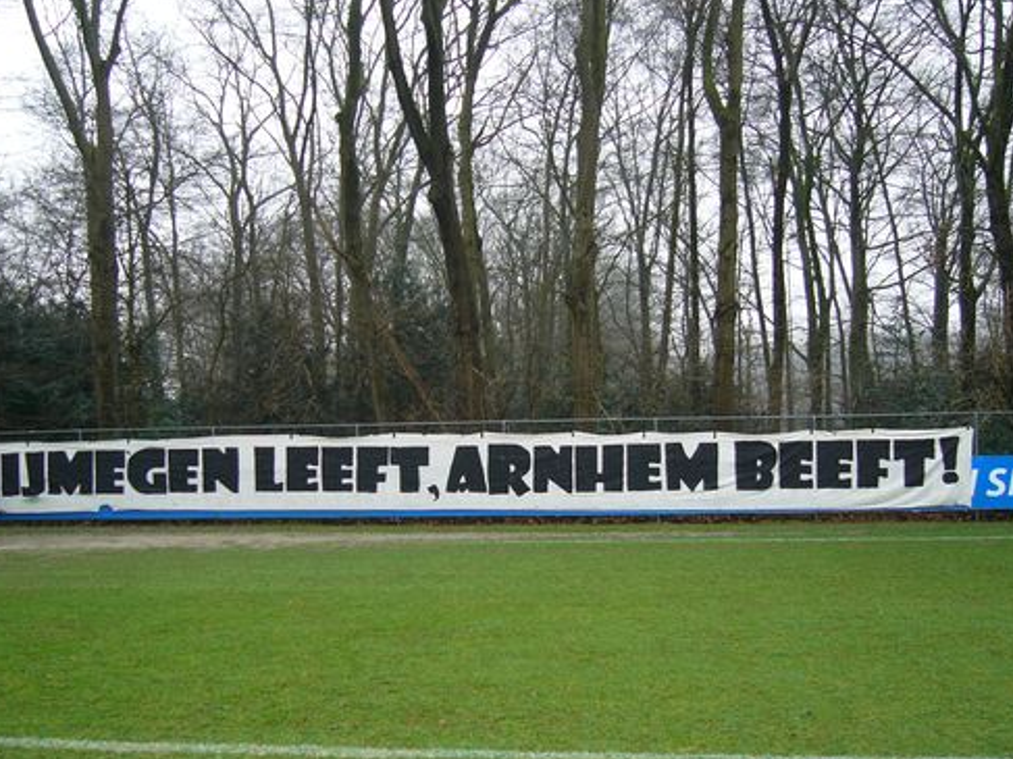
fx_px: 1200
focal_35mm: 41
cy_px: 431
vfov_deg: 35.1
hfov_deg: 45.7
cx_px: 466
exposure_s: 1/80
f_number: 2.8
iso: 100
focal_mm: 5.8
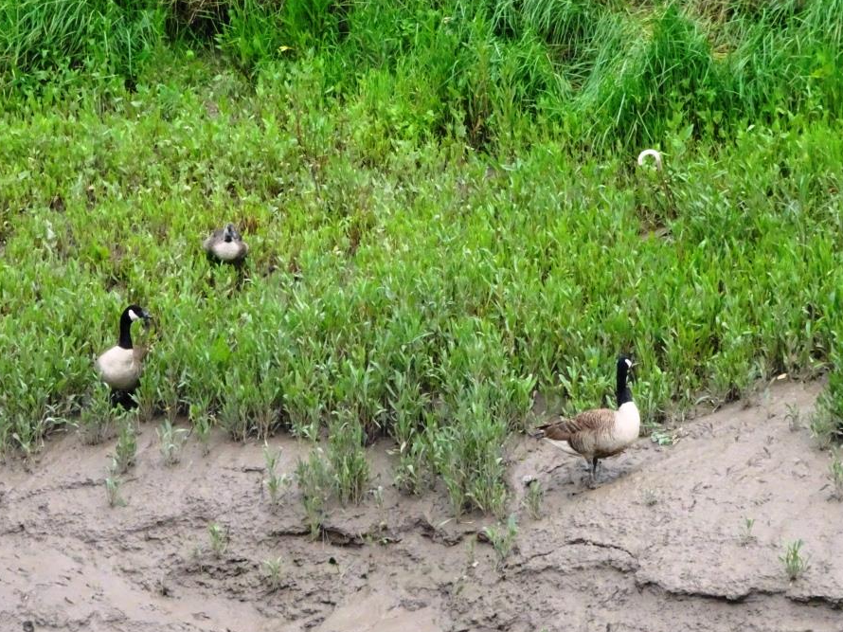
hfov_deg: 7.2
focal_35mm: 275
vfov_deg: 5.4
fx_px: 6695
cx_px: 460
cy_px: 307
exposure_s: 1/250
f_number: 6.3
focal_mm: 40.86
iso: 1250
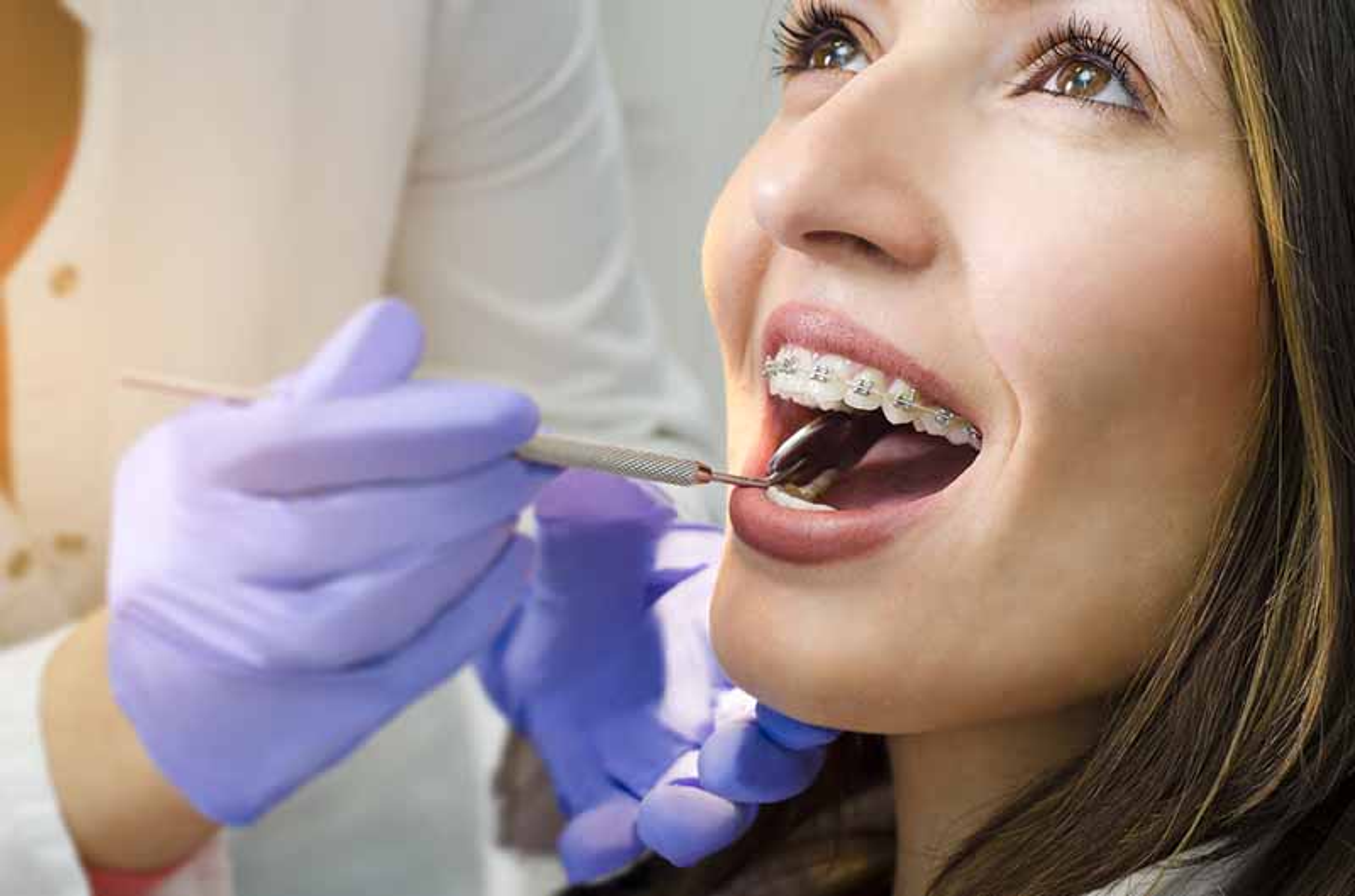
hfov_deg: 27.1
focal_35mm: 75
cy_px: 448
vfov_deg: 18.1
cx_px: 678
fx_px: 2816
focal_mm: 50
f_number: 5.6
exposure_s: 1/100
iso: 200
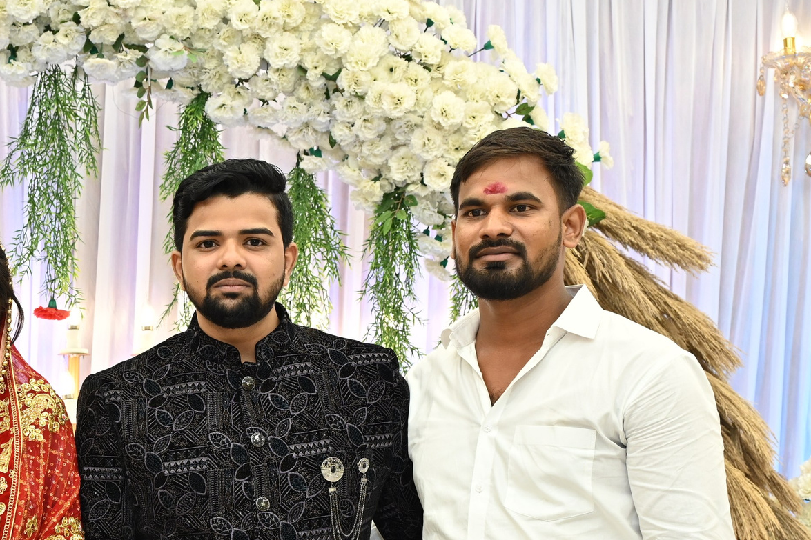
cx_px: -66
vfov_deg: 15.7
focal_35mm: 85
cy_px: 578
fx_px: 1914
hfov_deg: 22.6
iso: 800
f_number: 5.6
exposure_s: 1/160
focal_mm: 39
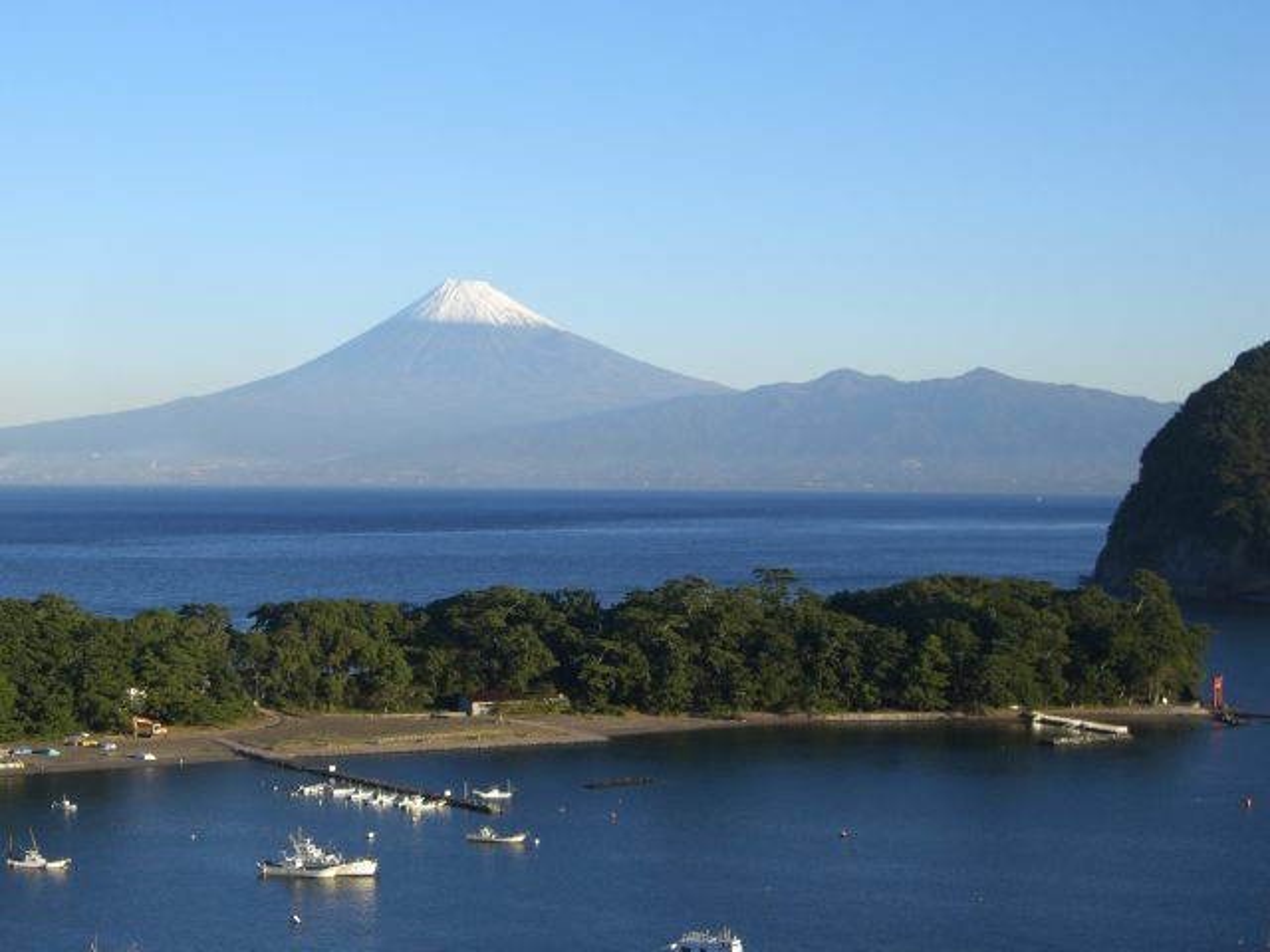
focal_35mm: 66
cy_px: 476
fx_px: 2421
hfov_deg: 29.4
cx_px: 635
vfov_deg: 22.3
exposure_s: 1/200
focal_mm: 10.7
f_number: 5.8
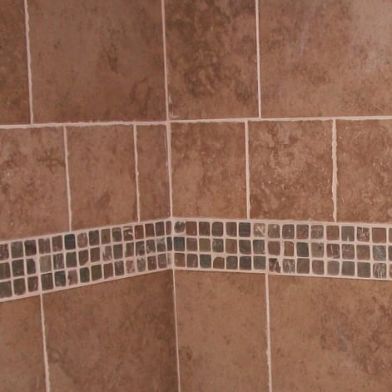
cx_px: 342
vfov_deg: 21.3
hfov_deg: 21.2
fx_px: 1025
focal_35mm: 80
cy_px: 327
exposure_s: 1/30
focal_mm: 5.7
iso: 160
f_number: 2.9
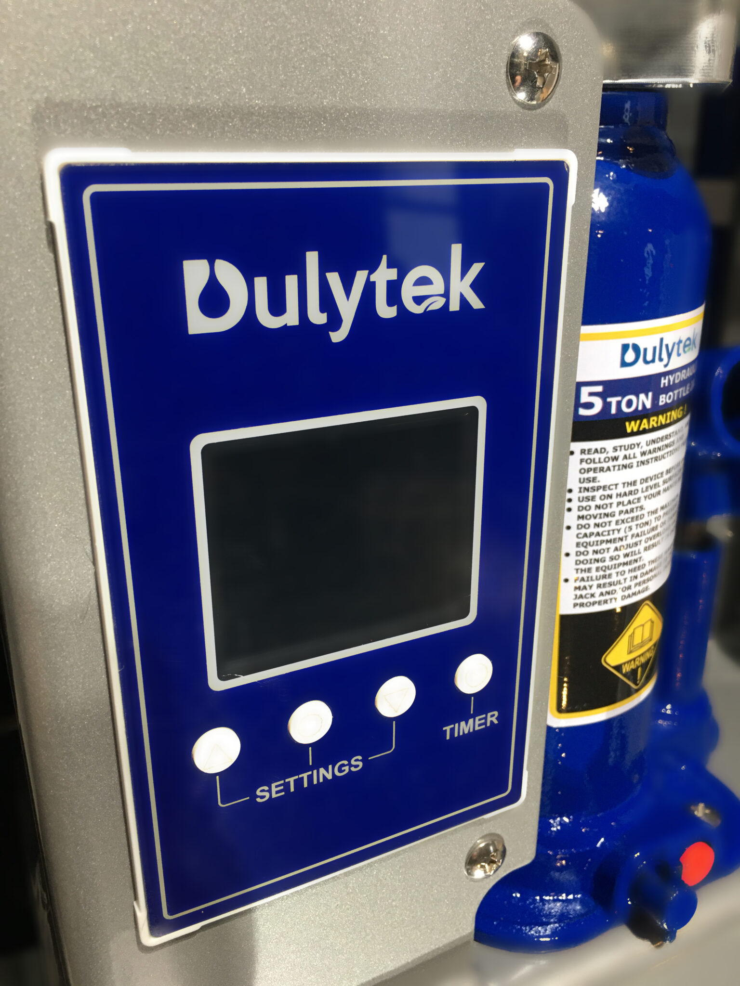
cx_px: 370
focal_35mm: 29
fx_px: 827
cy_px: 493
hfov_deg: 48.2
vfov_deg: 61.7
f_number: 2.2
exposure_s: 1/33
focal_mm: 4.15
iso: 40
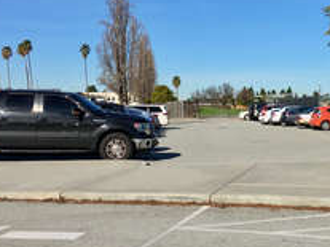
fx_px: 534
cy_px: 115
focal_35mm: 56
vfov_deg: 26.1
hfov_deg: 33.3
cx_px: 269
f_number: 2.2
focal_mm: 4.15
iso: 25
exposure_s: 1/2262
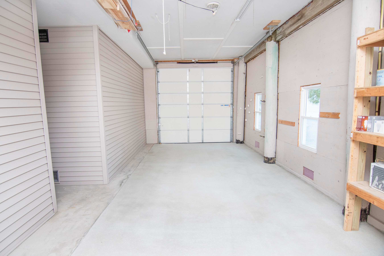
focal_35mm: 18
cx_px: 192
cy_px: 128
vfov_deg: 67.4
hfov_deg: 90.0
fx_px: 192
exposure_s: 1/60
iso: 400
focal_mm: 12
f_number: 5.6
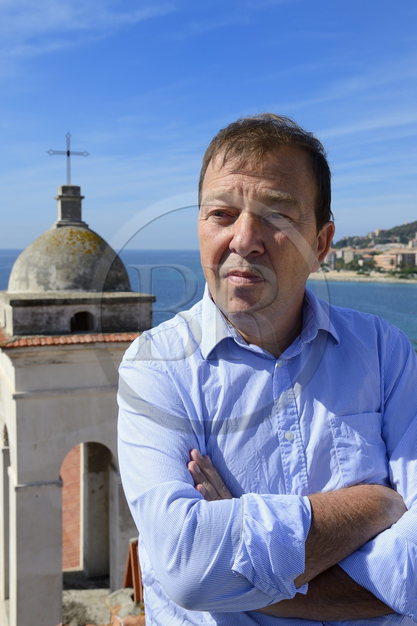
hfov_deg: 30.5
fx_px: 765
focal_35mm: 44
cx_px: 208
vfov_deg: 44.5
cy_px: 313
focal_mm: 44
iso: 200
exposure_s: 1/320
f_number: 11
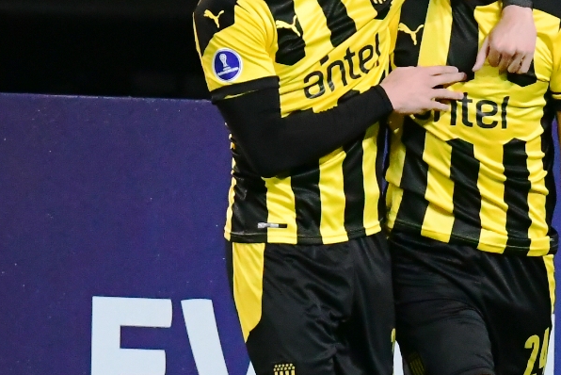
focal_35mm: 1159
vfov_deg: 1.2
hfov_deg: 1.8
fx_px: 18069
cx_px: 391
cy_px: 124
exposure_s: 1/800
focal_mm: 400
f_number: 5
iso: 8000
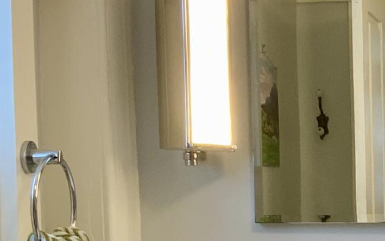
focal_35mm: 130
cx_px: 565
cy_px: 295
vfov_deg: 9.9
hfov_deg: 15.0
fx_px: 1364
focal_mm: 3
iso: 50
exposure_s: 1/60
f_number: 1.8
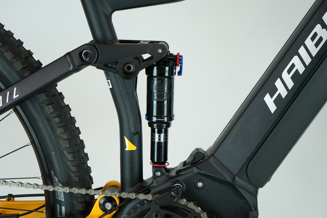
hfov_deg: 28.8
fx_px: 636
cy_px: 109
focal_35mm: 70
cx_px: 164
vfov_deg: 19.5
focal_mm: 70
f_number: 6.3
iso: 1250
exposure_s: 1/200
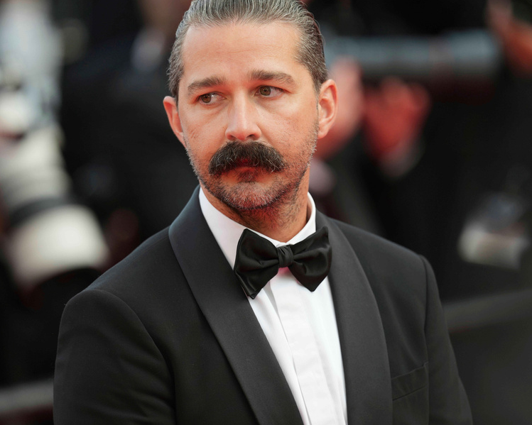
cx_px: 278
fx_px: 6061
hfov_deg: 5.0
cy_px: 193
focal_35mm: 385
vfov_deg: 4.0
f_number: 2.8
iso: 400
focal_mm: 300
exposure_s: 1/800
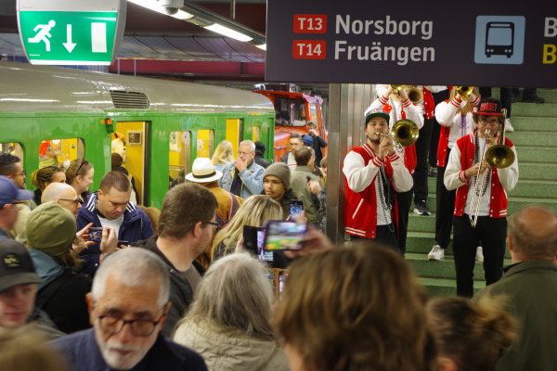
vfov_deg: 23.8
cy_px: 186
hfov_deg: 35.1
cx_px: 278
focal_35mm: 57
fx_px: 882
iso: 800
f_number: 4.5
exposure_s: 1/15
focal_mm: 37.5
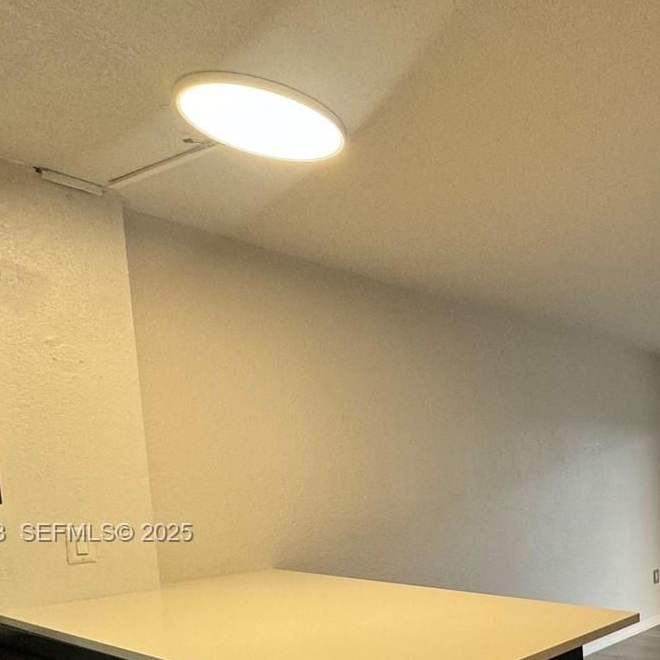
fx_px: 647
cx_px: 681
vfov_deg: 50.5
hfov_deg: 44.6
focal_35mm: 30
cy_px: 534
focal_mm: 2.22
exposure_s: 1/120
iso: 160
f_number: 2.2
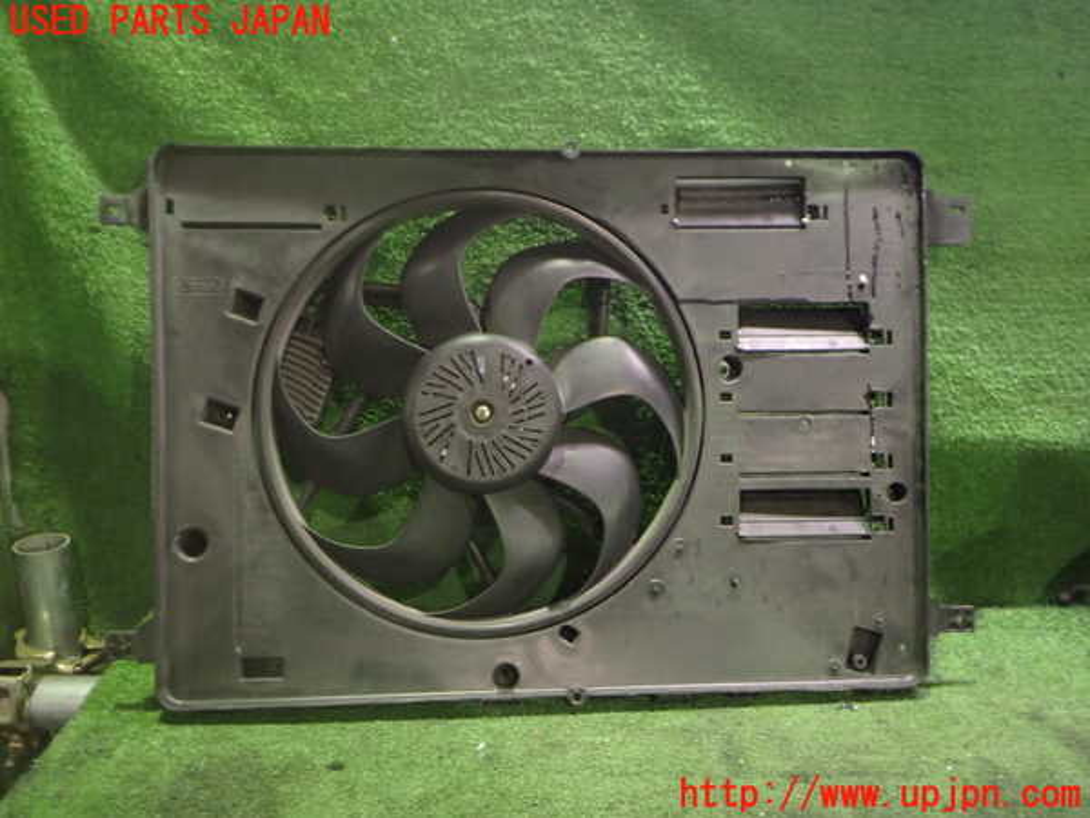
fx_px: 945
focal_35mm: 30
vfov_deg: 46.8
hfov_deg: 60.0
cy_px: 409
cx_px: 545
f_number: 2.3
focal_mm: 5.4
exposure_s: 1/15
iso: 800
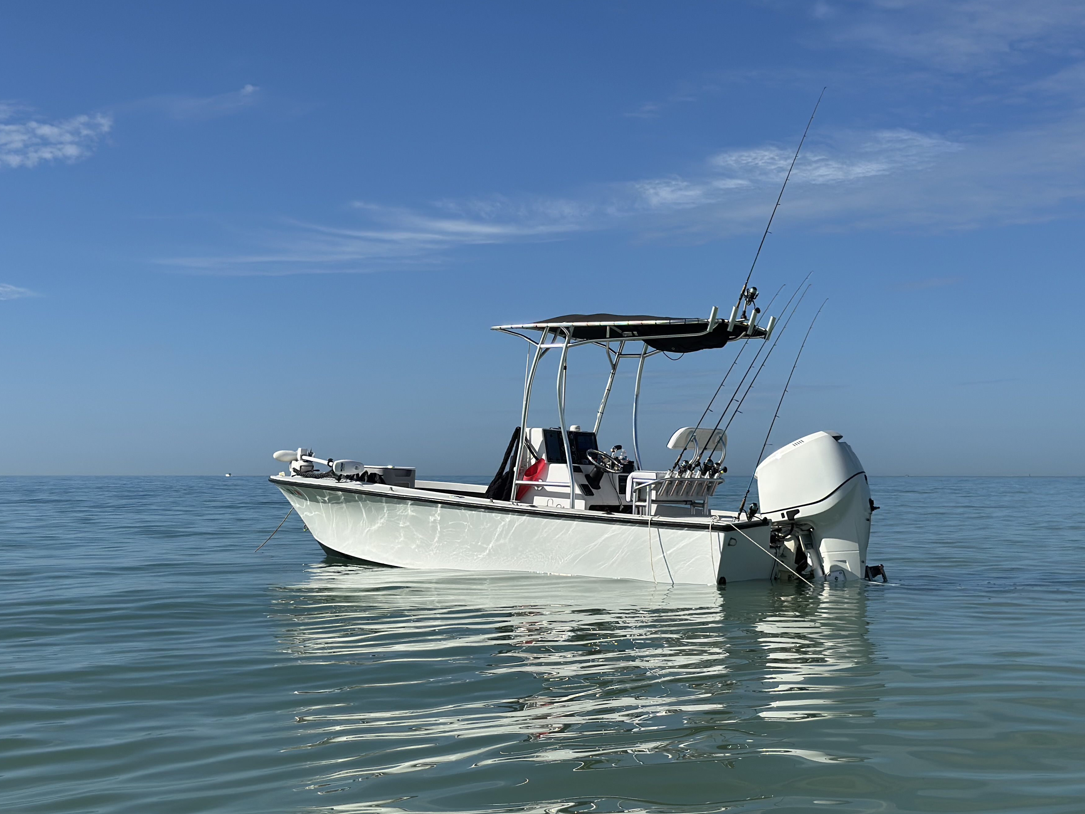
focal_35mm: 55
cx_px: 559
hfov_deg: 34.9
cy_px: 431
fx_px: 1724
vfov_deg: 26.6
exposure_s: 1/12048
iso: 100
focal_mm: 6.86
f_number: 1.78
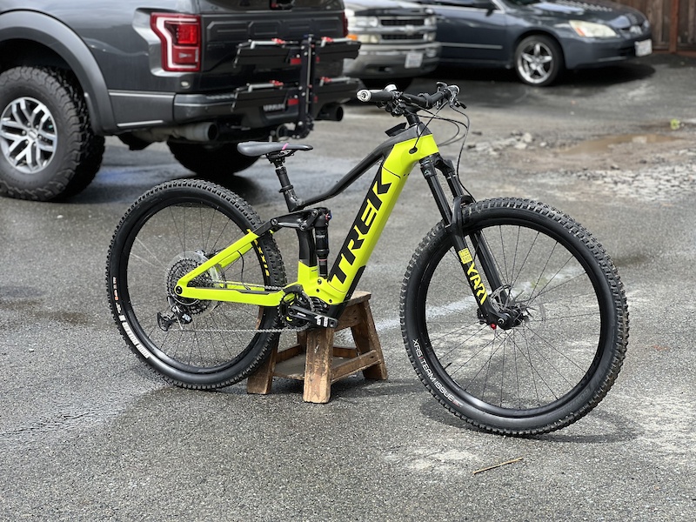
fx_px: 1548
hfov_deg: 25.3
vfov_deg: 19.1
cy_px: 261
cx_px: 348
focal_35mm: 77
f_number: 2.8
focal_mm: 9
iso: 25
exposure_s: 1/212
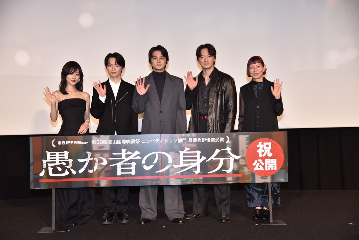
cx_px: 180
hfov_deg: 39.6
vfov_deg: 27.0
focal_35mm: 50
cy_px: 120
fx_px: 499
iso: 1000
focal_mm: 50
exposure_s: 1/160
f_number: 4
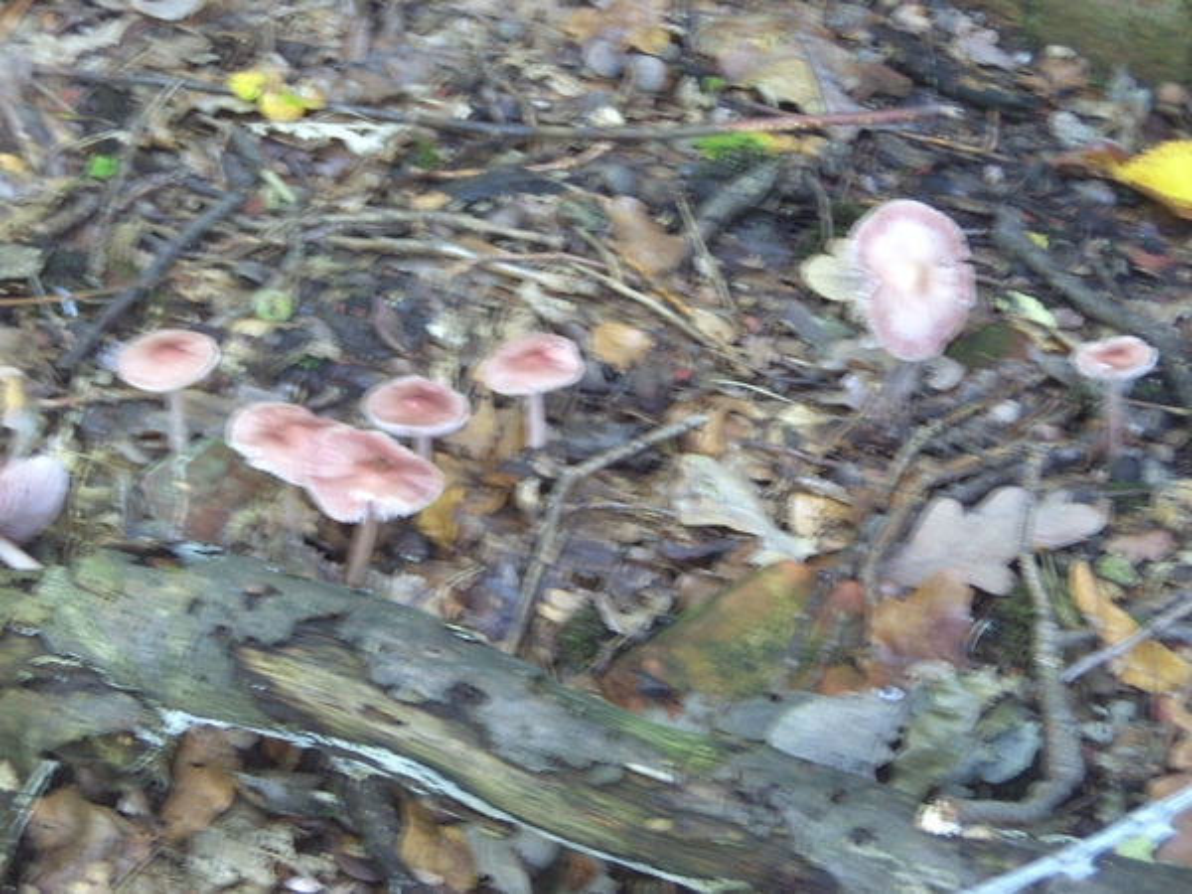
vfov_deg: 11.4
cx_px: 596
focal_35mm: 130
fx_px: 4477
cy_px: 447
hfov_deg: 15.2
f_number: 4
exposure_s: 1/7.69
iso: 100
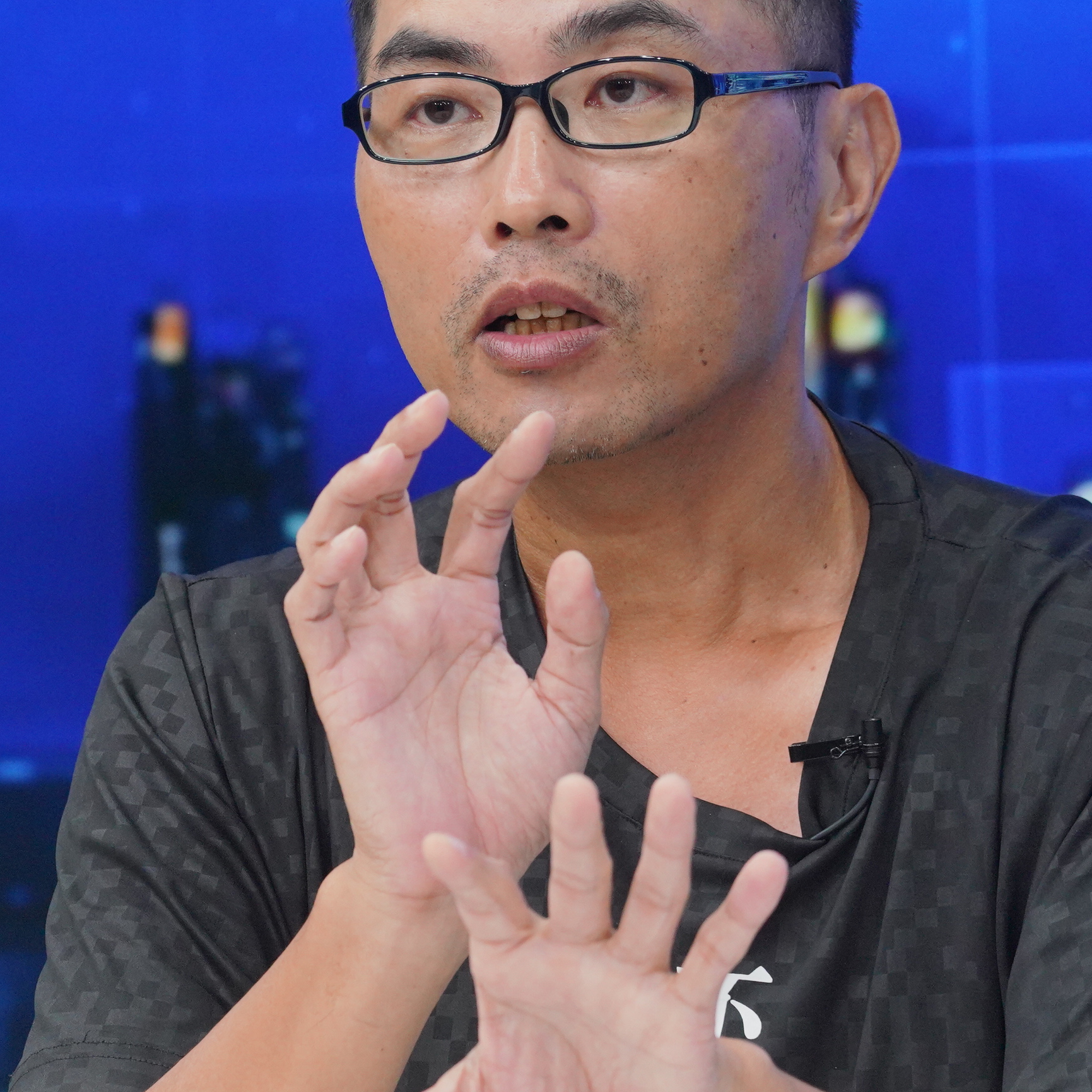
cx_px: 376
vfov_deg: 4.4
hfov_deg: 4.4
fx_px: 14312
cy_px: 520
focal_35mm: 401
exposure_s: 1/250
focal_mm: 158
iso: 1600
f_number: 5.6
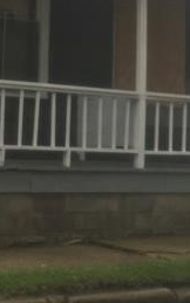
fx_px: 754
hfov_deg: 14.3
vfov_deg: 22.7
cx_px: 63
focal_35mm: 91
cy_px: 97
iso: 25
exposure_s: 1/390
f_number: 2.2
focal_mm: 4.15
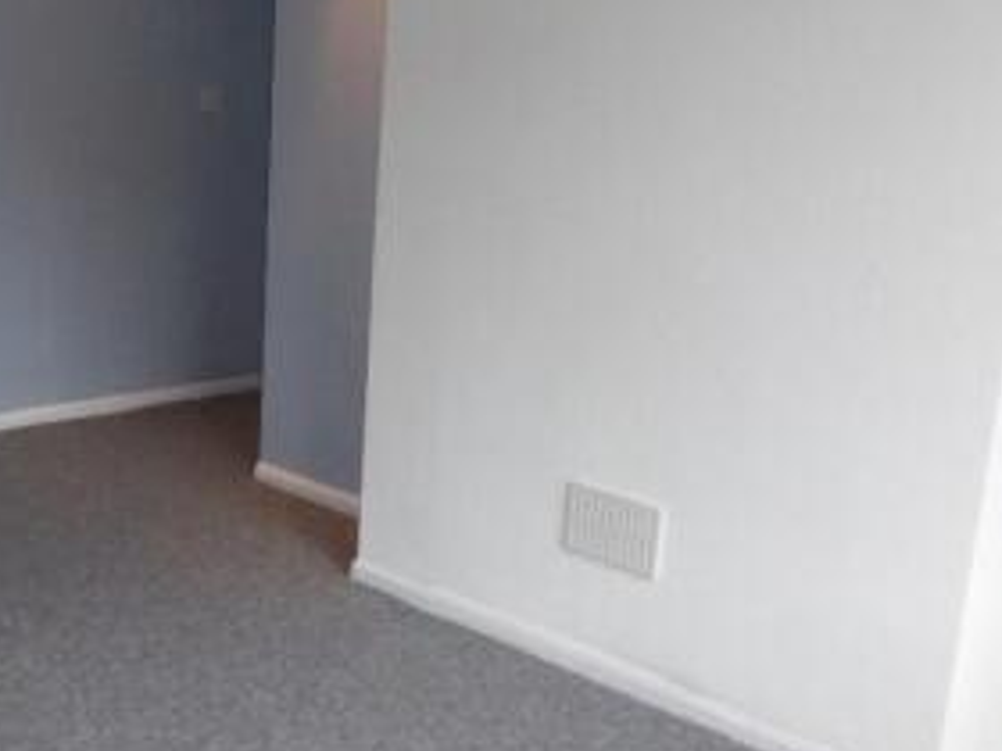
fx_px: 1447
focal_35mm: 50
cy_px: 406
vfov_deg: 29.1
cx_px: 213
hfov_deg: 37.0
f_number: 5.6
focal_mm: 4.3
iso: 400
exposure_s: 1/60
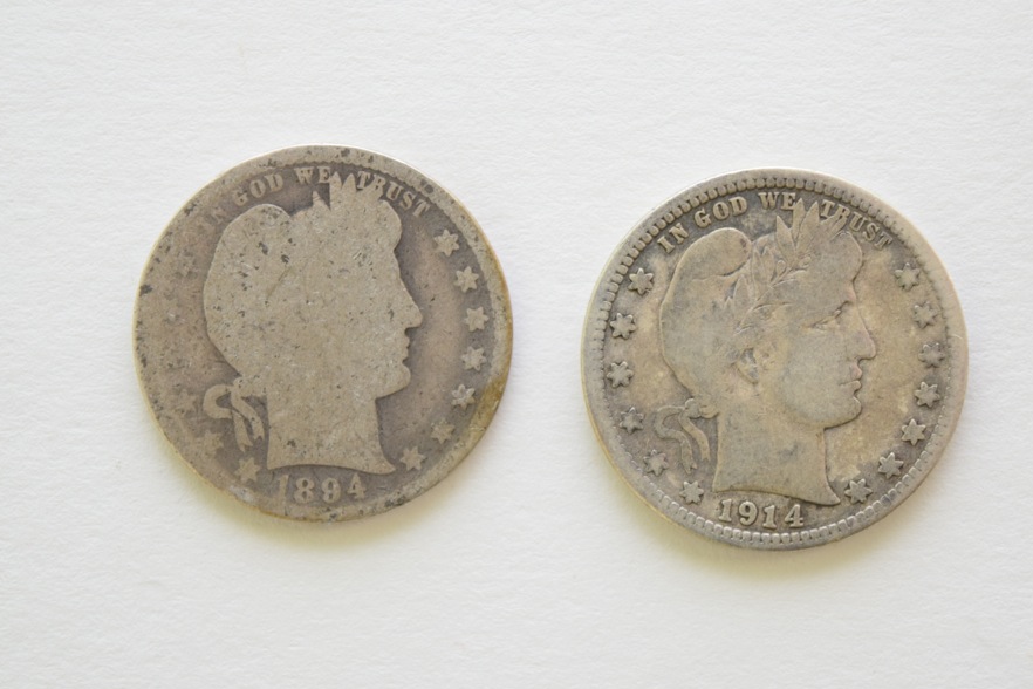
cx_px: 501
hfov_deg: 21.8
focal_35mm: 94
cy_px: 335
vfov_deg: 14.6
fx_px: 2685
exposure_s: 1/125
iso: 800
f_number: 5.6
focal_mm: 55
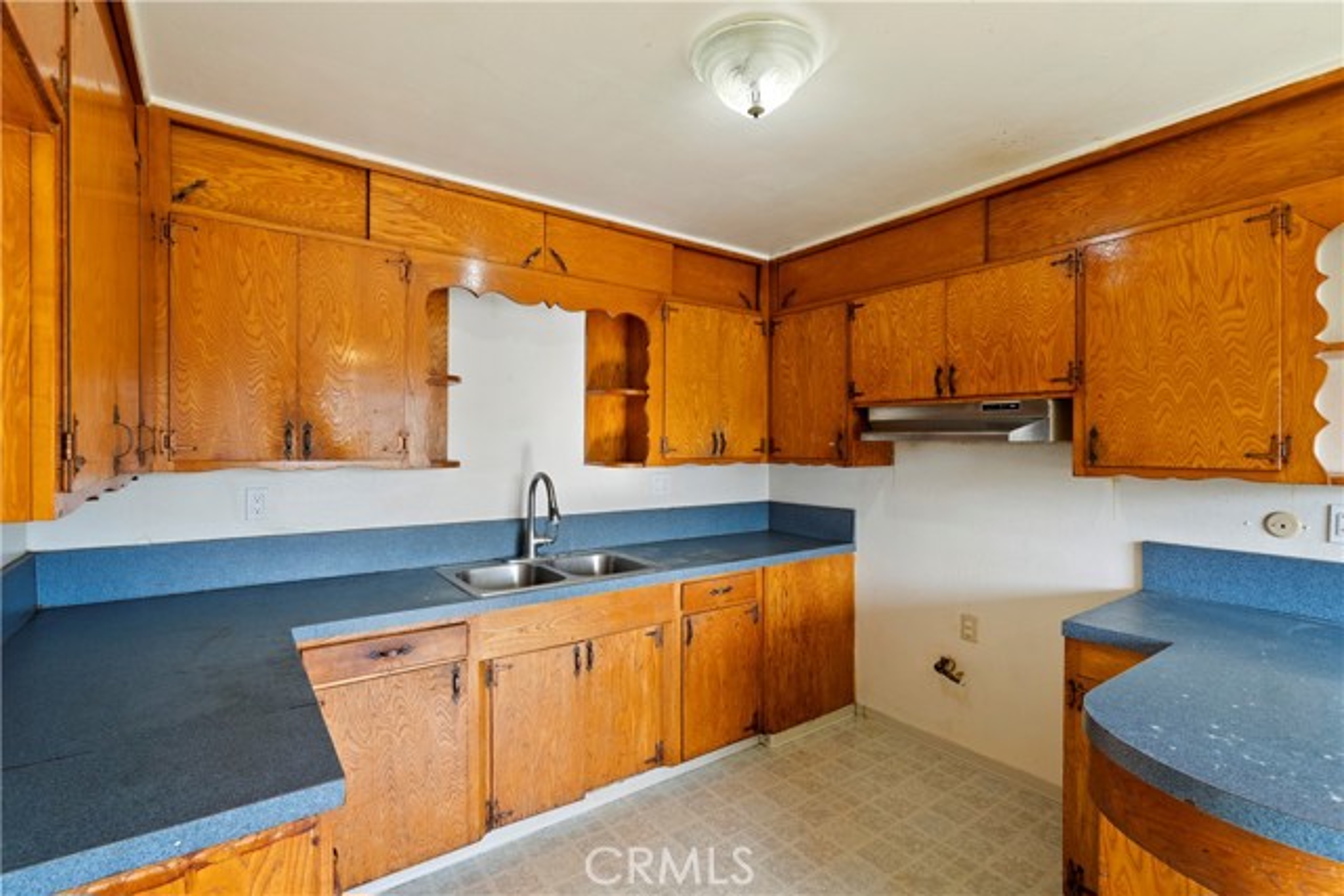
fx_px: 597
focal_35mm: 16
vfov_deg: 73.8
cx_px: 672
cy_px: 448
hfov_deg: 96.7
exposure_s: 1/6
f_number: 7.1
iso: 400
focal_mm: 16
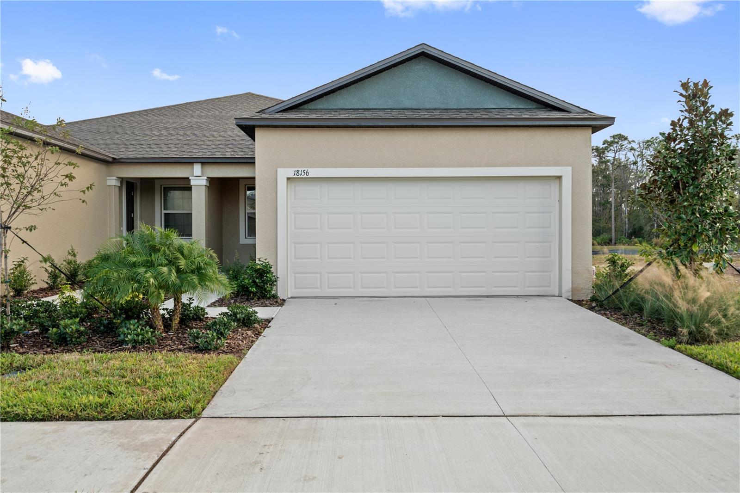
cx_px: 370
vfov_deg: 42.3
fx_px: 637
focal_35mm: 31
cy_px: 246
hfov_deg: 60.3
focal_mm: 31
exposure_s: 1/20
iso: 320
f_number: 9
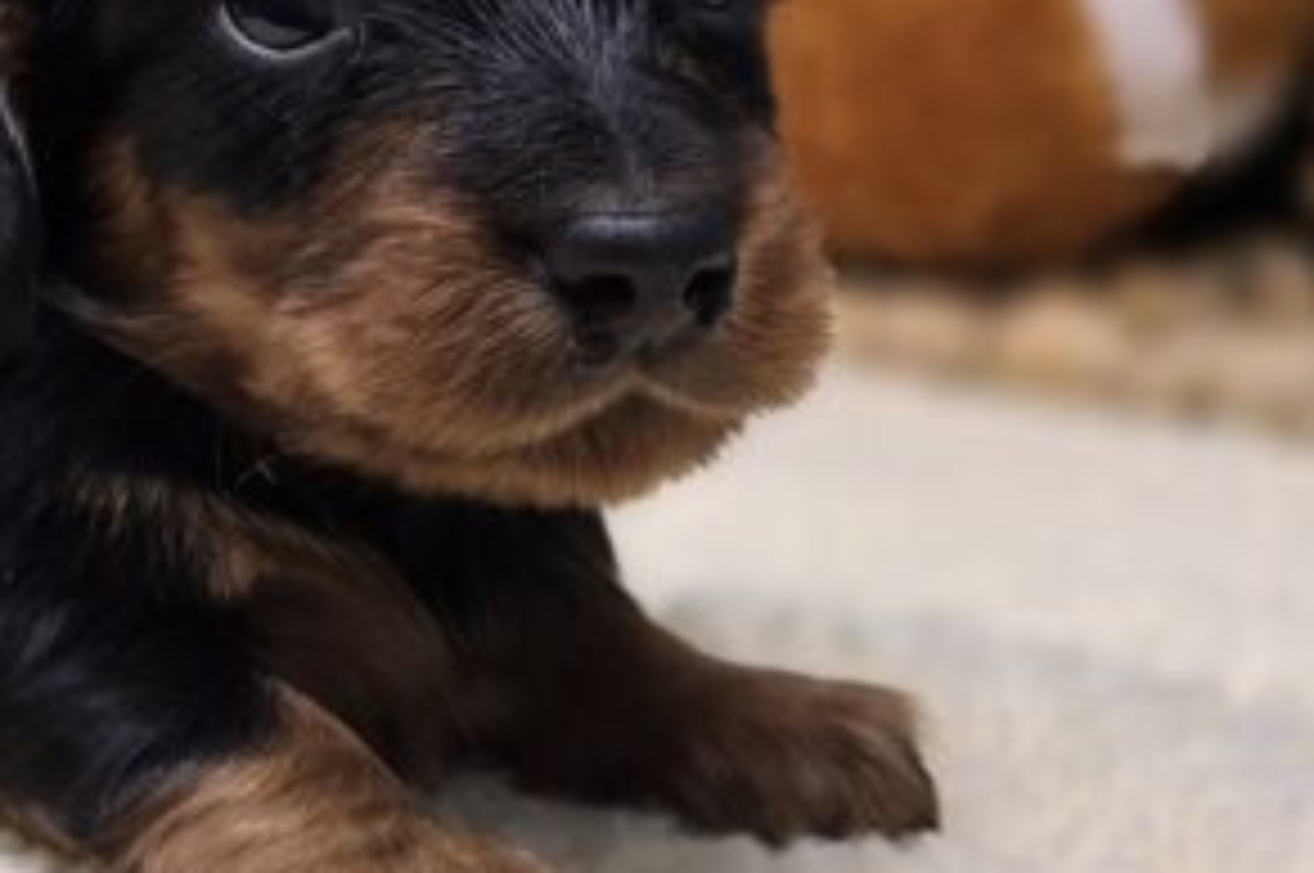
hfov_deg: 22.7
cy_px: -50
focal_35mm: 84
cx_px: -162
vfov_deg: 15.8
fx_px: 3063
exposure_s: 1/120
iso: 64
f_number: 1.7
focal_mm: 6.3
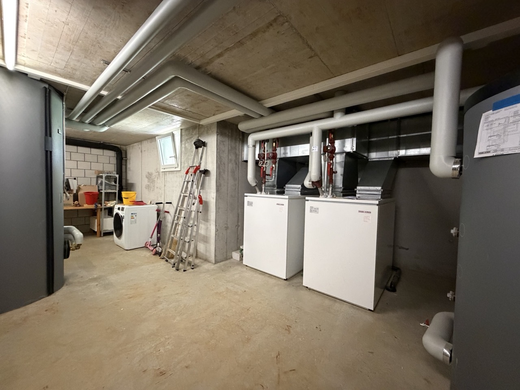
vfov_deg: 85.7
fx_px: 210
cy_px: 195
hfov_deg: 102.1
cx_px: 260
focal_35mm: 14
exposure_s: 1/50
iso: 1000
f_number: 2.2
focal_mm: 2.22
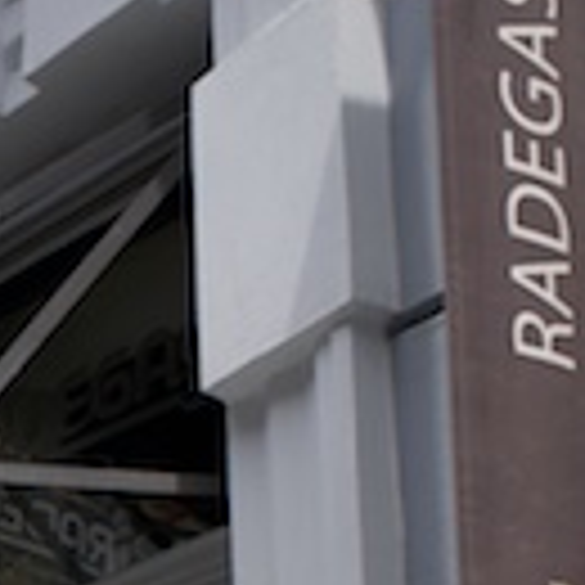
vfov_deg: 12.4
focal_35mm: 133
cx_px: -270
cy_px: 929
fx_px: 2543
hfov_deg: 12.5
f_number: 5.6
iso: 500
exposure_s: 1/1250
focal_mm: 29
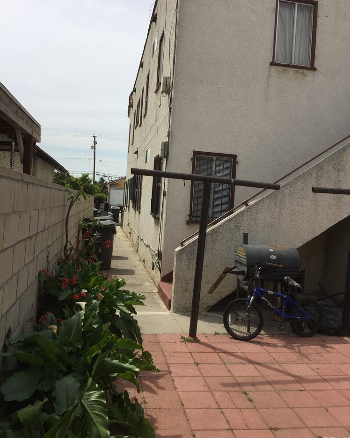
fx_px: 401
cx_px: 179
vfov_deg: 57.1
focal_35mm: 31
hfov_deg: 47.1
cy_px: 206
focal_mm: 4.15
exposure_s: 1/3300
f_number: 2.2
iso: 32
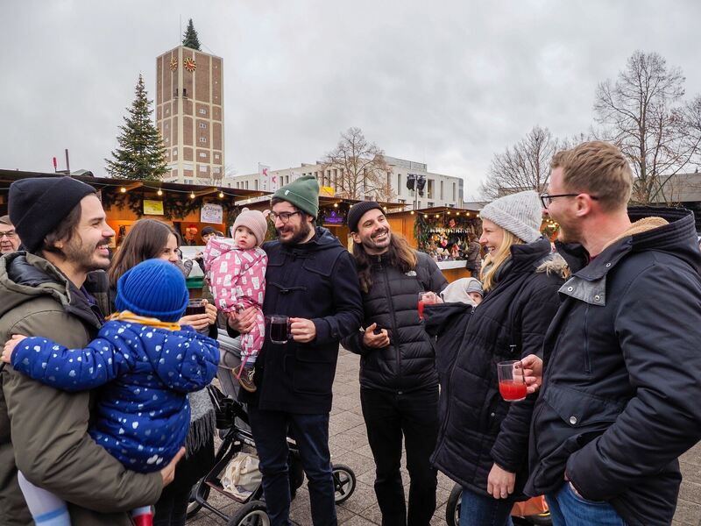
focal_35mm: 24
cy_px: 263
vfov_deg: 56.8
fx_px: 486
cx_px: 350
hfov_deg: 71.6
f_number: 5.6
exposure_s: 1/30
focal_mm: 12
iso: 320
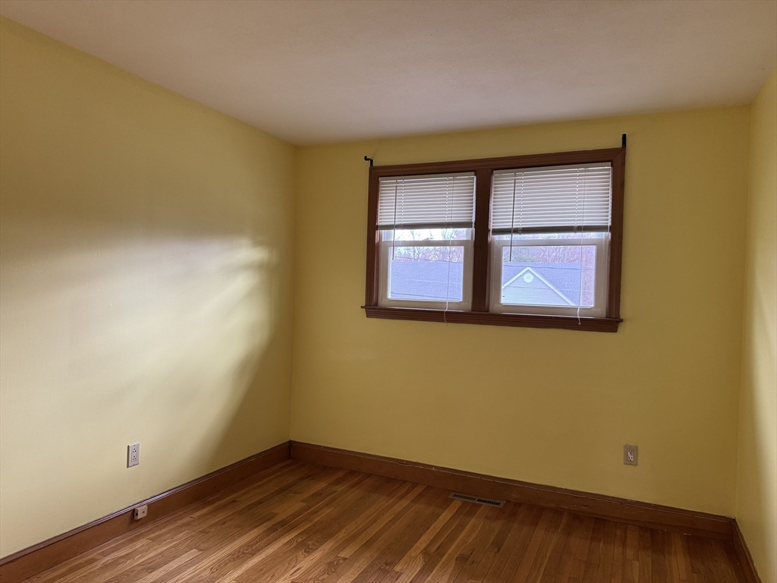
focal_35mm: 24
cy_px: 292
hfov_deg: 71.6
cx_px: 388
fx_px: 539
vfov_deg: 56.8
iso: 160
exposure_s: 1/60
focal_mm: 6.76
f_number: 1.78
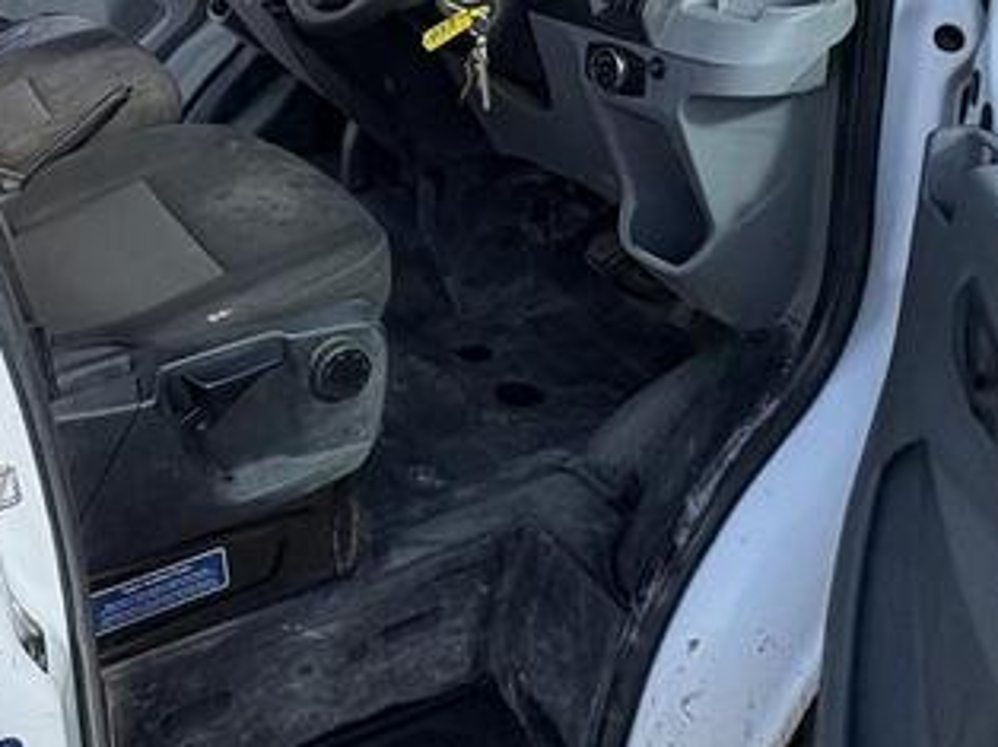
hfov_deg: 44.3
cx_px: 181
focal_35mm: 40
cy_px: -3
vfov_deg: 32.9
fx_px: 1152
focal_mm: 2.22
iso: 64
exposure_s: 1/796
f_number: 2.2
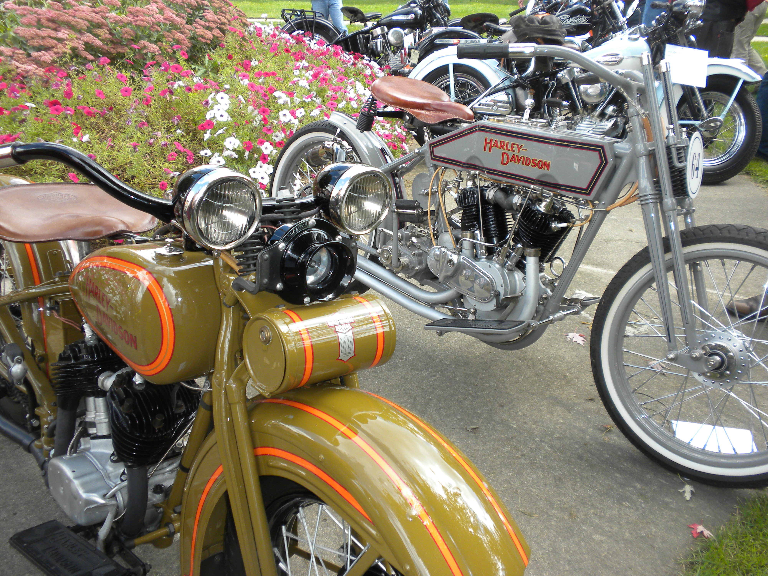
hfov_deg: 50.1
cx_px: 384
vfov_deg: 38.7
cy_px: 288
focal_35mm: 37
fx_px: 821
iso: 64
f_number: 3.5
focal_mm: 6.6
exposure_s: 1/121
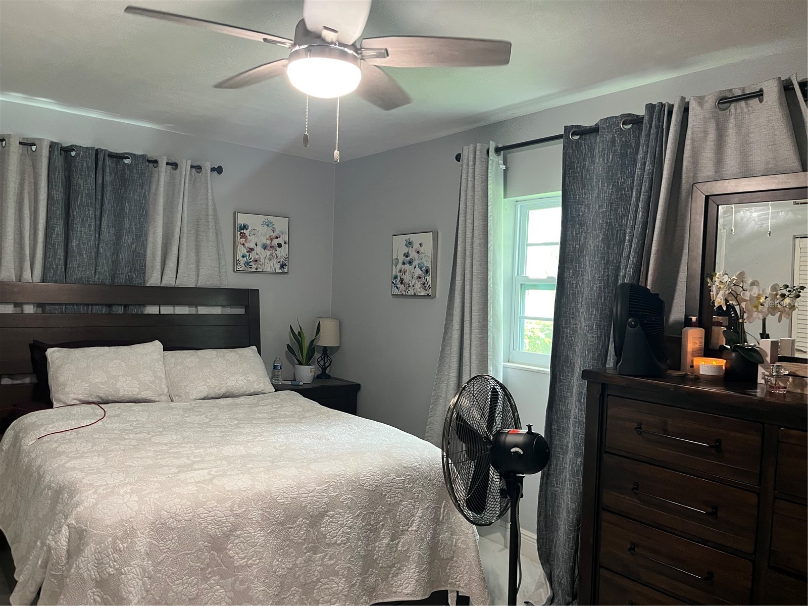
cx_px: 404
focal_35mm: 26
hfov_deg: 67.3
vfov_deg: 53.1
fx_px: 607
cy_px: 303
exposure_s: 1/60
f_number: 1.6
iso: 400
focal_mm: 5.1
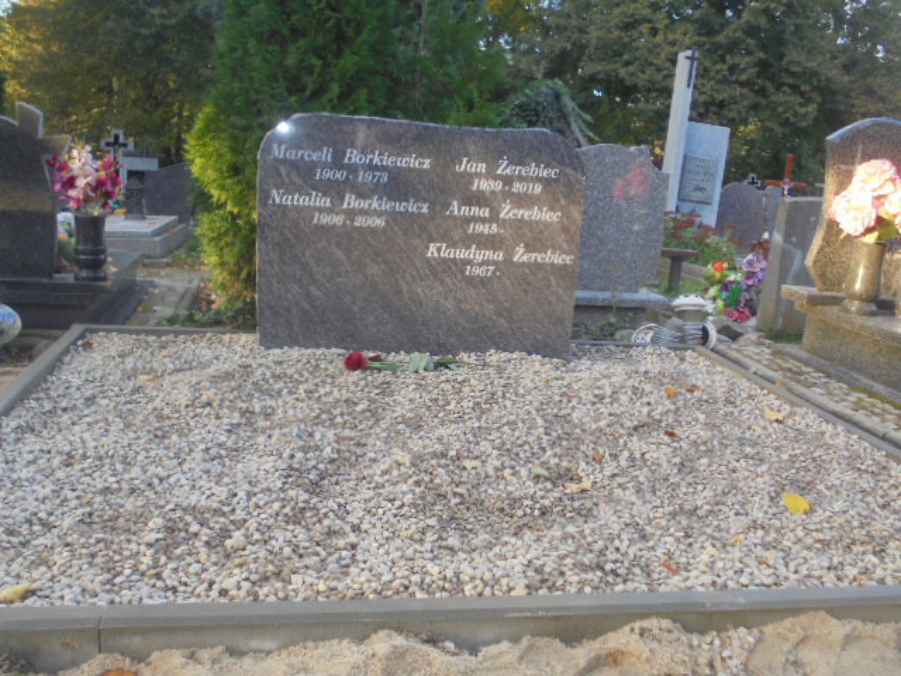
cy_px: 338
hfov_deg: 54.0
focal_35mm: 34
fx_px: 885
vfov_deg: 41.8
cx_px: 450
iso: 100
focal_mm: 6.1
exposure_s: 1/50
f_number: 4
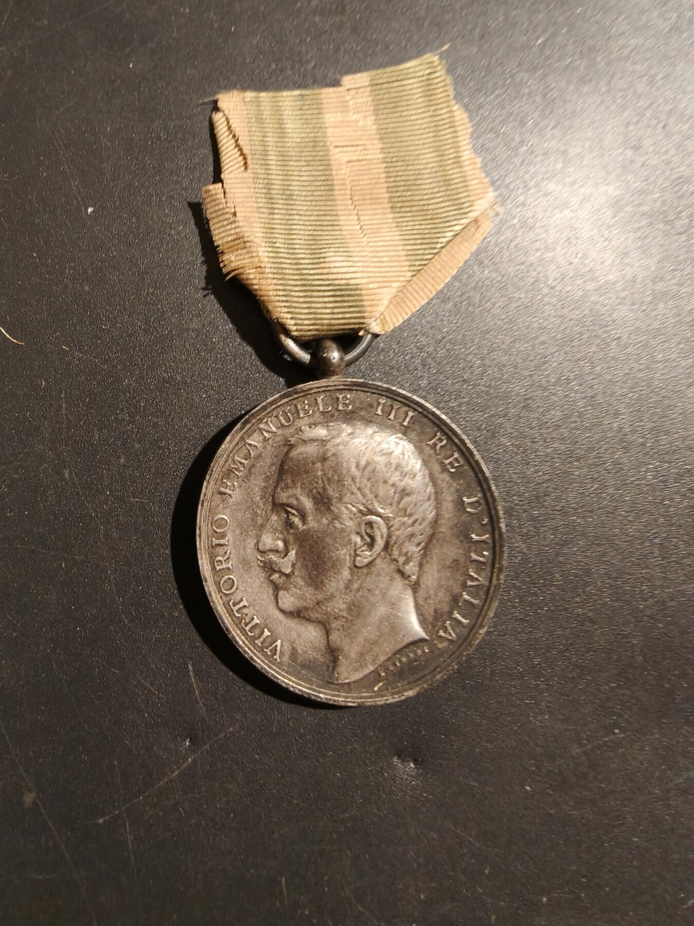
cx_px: 347
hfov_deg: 58.9
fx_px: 615
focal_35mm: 23
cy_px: 463
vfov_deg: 73.9
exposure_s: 1/50
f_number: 2
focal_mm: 2.32
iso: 320
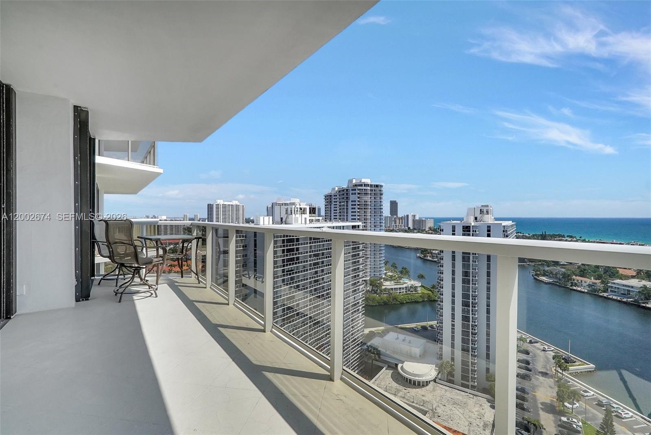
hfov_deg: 96.7
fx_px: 289
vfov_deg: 73.8
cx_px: 326
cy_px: 218
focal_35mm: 16
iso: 640
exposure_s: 1/1600
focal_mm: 16
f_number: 13
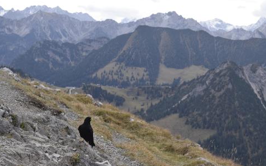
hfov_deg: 23.7
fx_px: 635
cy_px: 89
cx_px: 136
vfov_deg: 14.9
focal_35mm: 88
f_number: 8
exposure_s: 1/1000
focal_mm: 55
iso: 1600
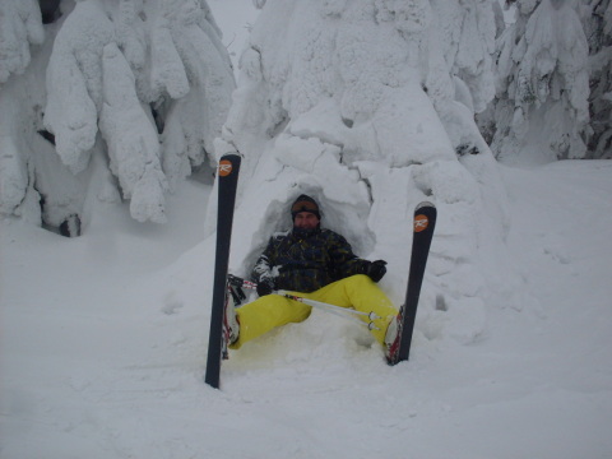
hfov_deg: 49.0
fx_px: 672
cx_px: 306
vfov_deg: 37.7
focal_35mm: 38
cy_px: 230
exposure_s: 1/250
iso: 80
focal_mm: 6.3
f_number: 8.4
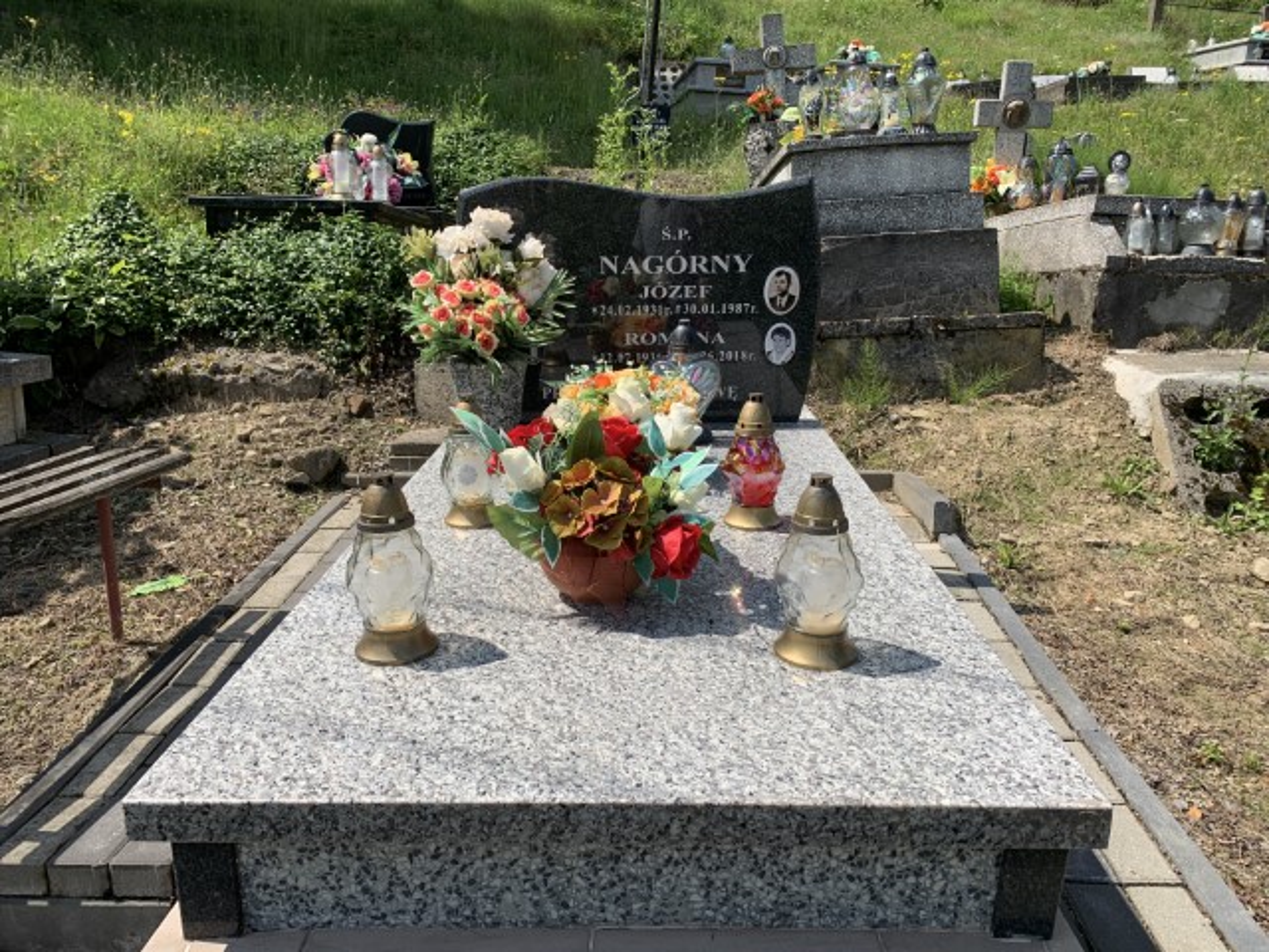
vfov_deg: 53.1
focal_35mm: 26
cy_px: 476
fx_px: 953
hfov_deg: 67.3
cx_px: 634
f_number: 1.8
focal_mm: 4.25
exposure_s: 1/2257
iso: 25
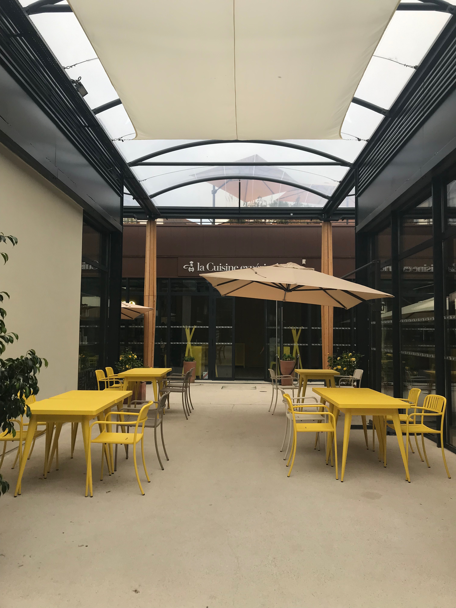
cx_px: 228
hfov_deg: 49.7
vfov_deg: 63.4
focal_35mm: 28
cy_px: 304
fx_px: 492
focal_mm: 3.99
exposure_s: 1/469
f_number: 1.8
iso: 20
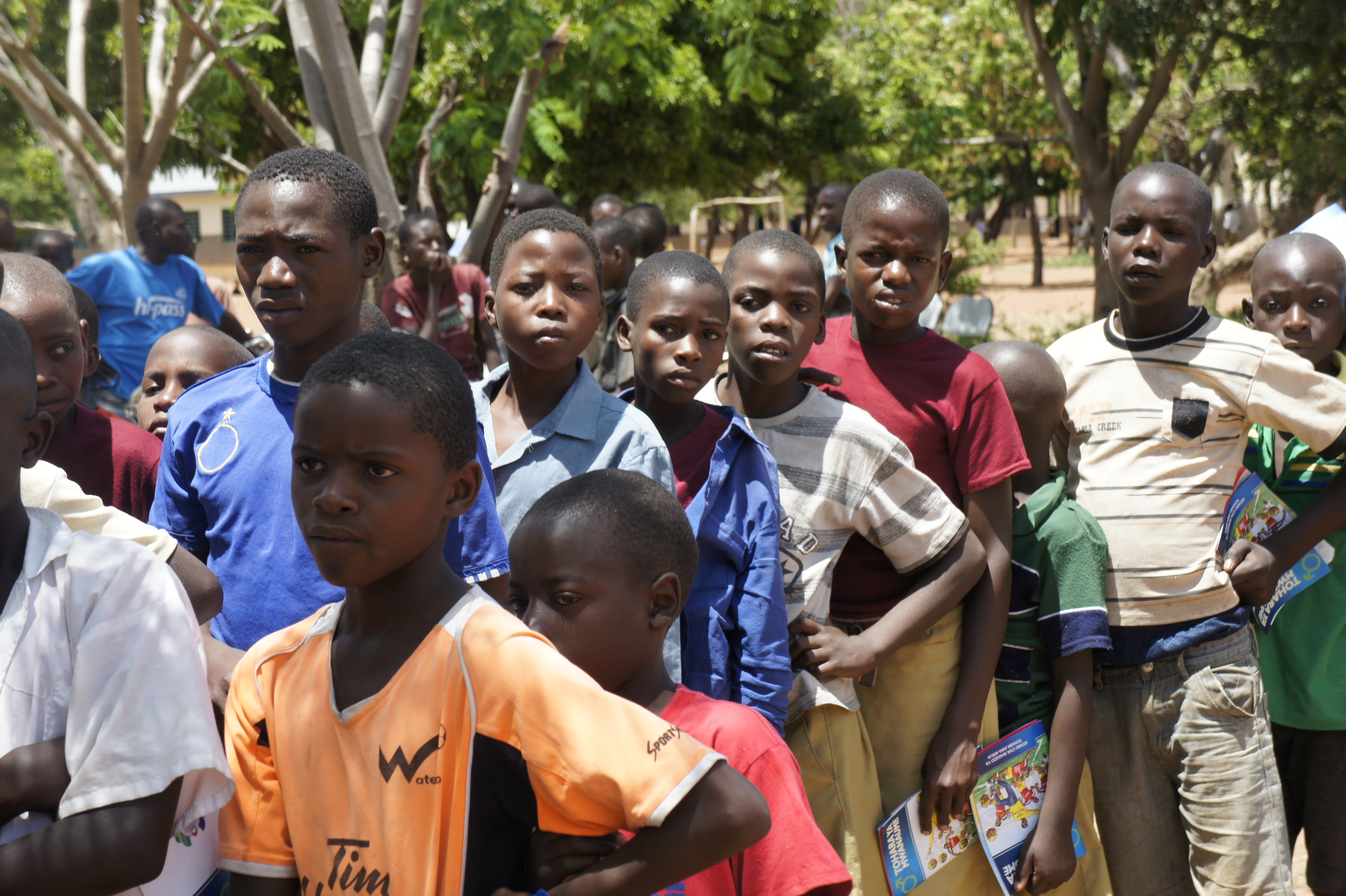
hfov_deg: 24.6
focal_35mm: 82
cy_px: 448
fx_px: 3083
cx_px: 673
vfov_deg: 16.5
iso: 200
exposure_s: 1/200
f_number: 8
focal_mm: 55
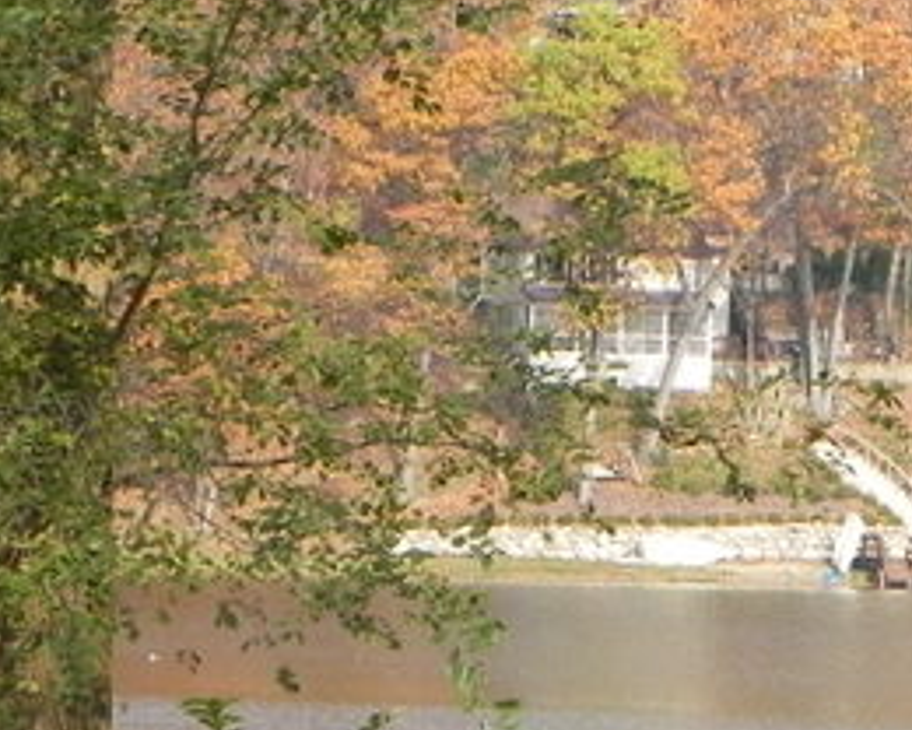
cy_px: 576
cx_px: 1108
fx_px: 7693
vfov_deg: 5.4
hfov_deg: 6.7
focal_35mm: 285
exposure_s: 1/276
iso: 160
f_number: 5.6
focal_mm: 16.9
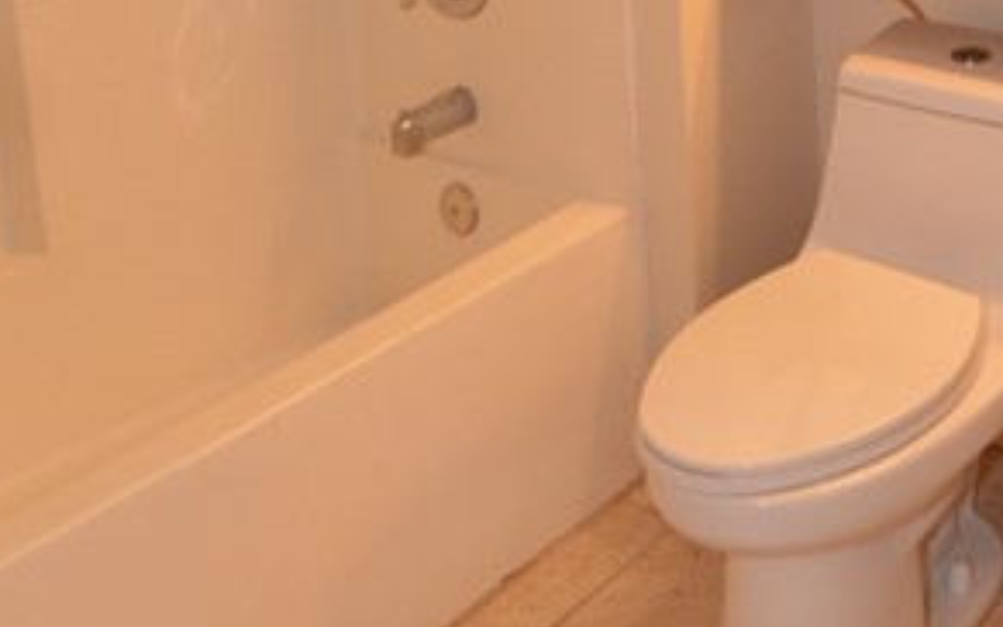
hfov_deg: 33.2
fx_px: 1558
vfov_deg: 20.3
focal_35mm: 57
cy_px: -250
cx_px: 956
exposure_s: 1/80
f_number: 4.5
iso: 400
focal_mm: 10
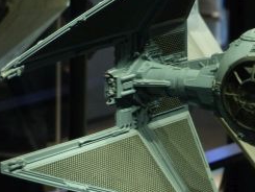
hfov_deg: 6.6
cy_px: 106
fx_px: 2211
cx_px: 232
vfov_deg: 5.0
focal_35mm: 300
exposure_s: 1/10
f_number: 2.8
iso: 400
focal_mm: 26.5
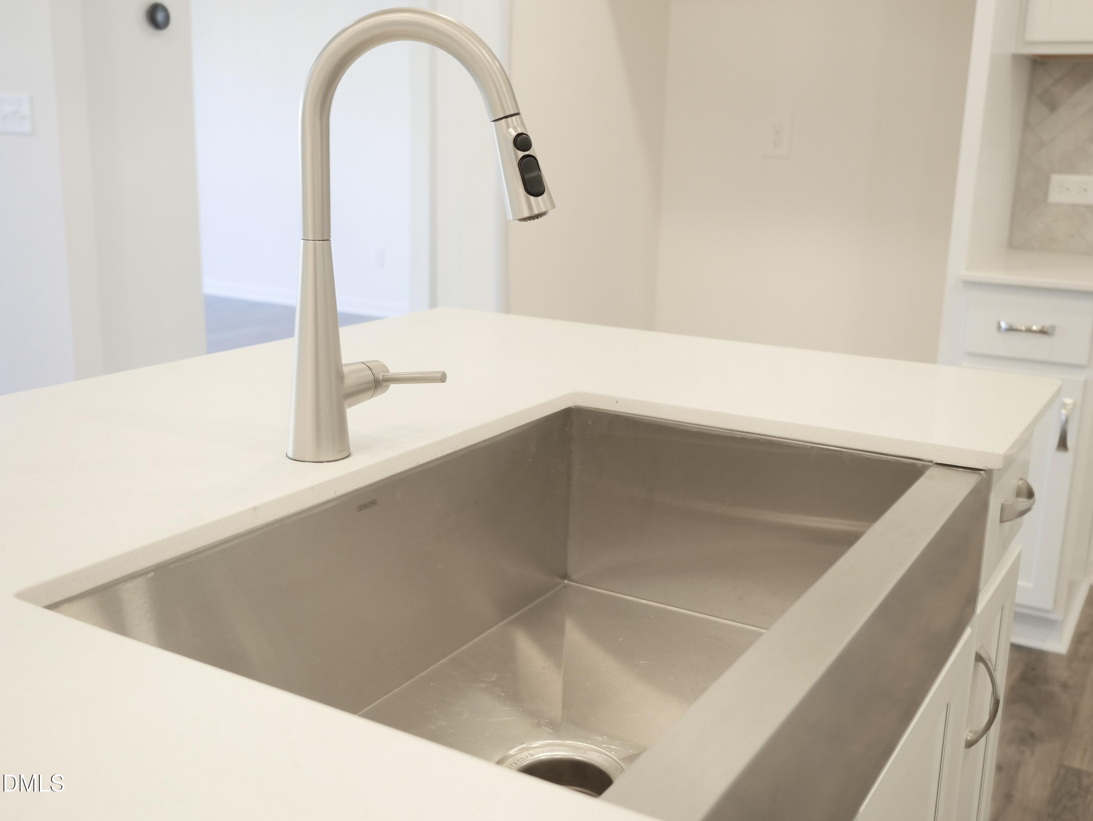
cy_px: 410
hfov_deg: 51.3
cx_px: 546
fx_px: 1137
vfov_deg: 39.7
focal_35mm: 36
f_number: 2.8
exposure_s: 1/60
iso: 400
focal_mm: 18
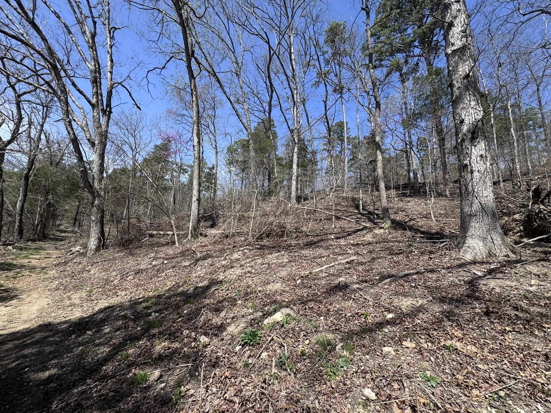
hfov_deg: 102.1
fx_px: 223
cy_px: 206
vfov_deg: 85.7
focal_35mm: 14
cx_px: 276
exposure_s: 1/1126
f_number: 2.2
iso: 50
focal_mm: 2.22
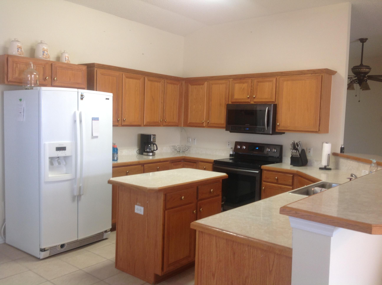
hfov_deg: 52.7
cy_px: 142
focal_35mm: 35
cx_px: 191
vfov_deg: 40.6
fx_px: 386
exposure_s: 1/17
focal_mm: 4.28
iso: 50
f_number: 2.4
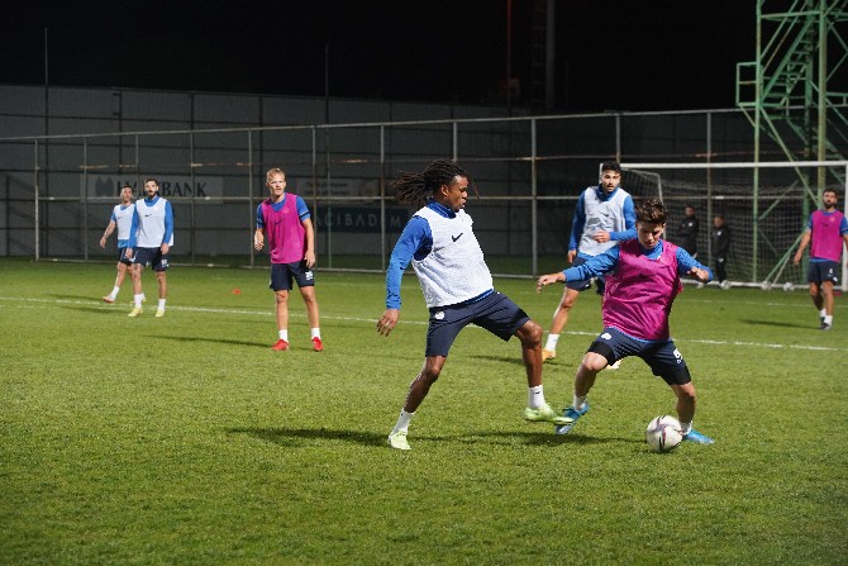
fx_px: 2474
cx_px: 424
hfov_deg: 19.5
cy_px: 283
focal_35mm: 105
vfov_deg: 13.0
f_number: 4.5
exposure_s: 1/200
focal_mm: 105
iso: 3200
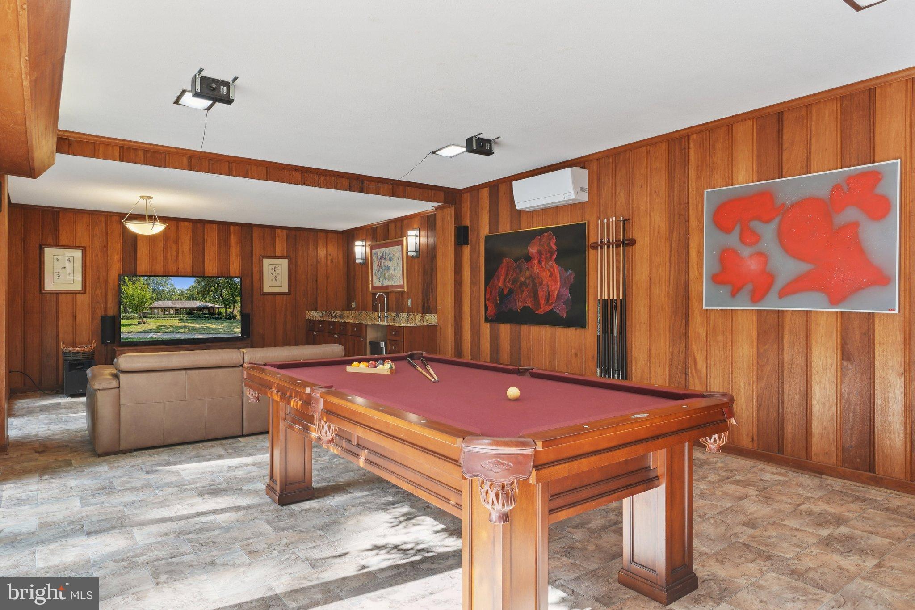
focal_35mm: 21
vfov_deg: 59.5
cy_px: 305
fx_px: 534
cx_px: 458
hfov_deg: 81.2
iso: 100
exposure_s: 1/8
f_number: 7.1
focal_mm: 14
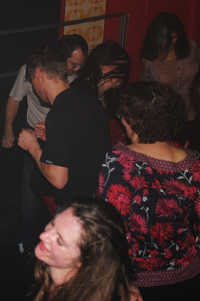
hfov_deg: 22.6
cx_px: 100
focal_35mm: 60
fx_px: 500
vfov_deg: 33.4
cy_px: 150
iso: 200
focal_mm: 40
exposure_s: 1/200
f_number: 5.3
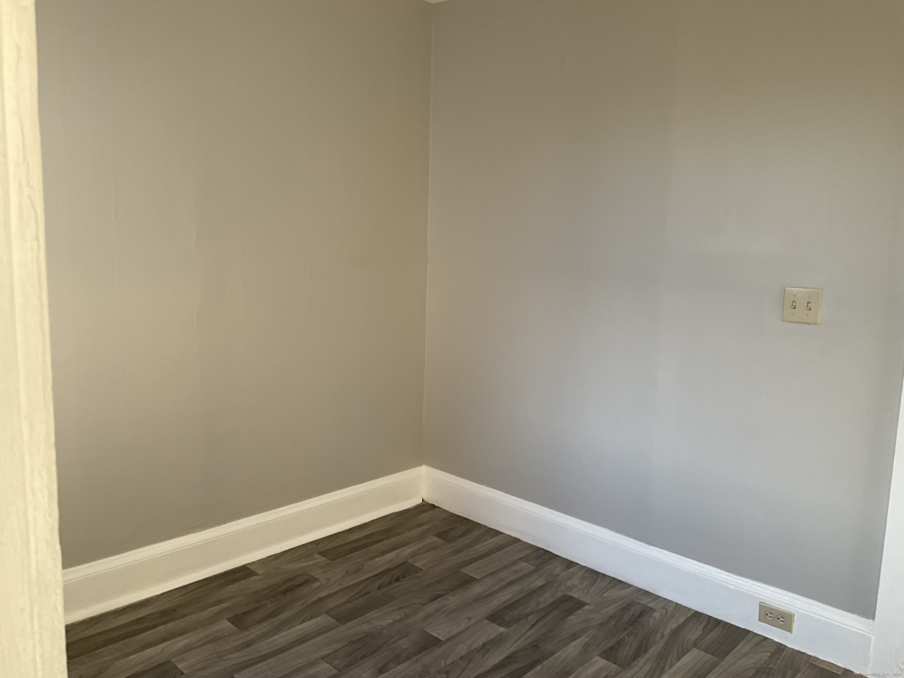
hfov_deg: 61.7
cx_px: 452
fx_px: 757
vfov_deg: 48.2
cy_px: 339
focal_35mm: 29
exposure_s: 1/122
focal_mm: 3
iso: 64
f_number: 1.8
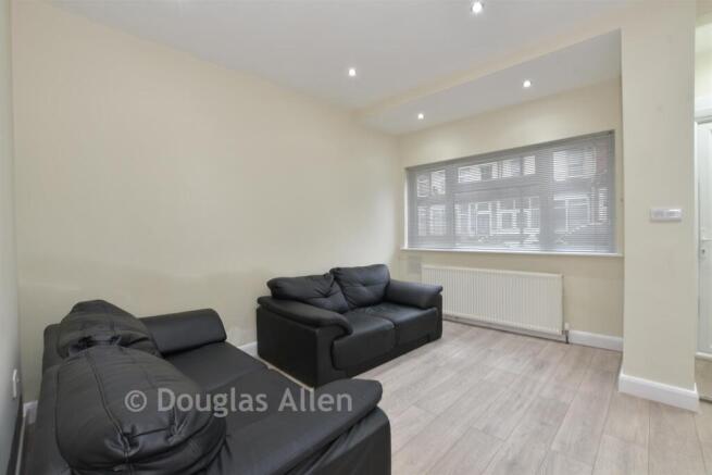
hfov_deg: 100.4
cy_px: 238
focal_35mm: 15
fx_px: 297
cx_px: 356
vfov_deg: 77.4
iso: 125
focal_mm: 10
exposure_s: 1/4
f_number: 8
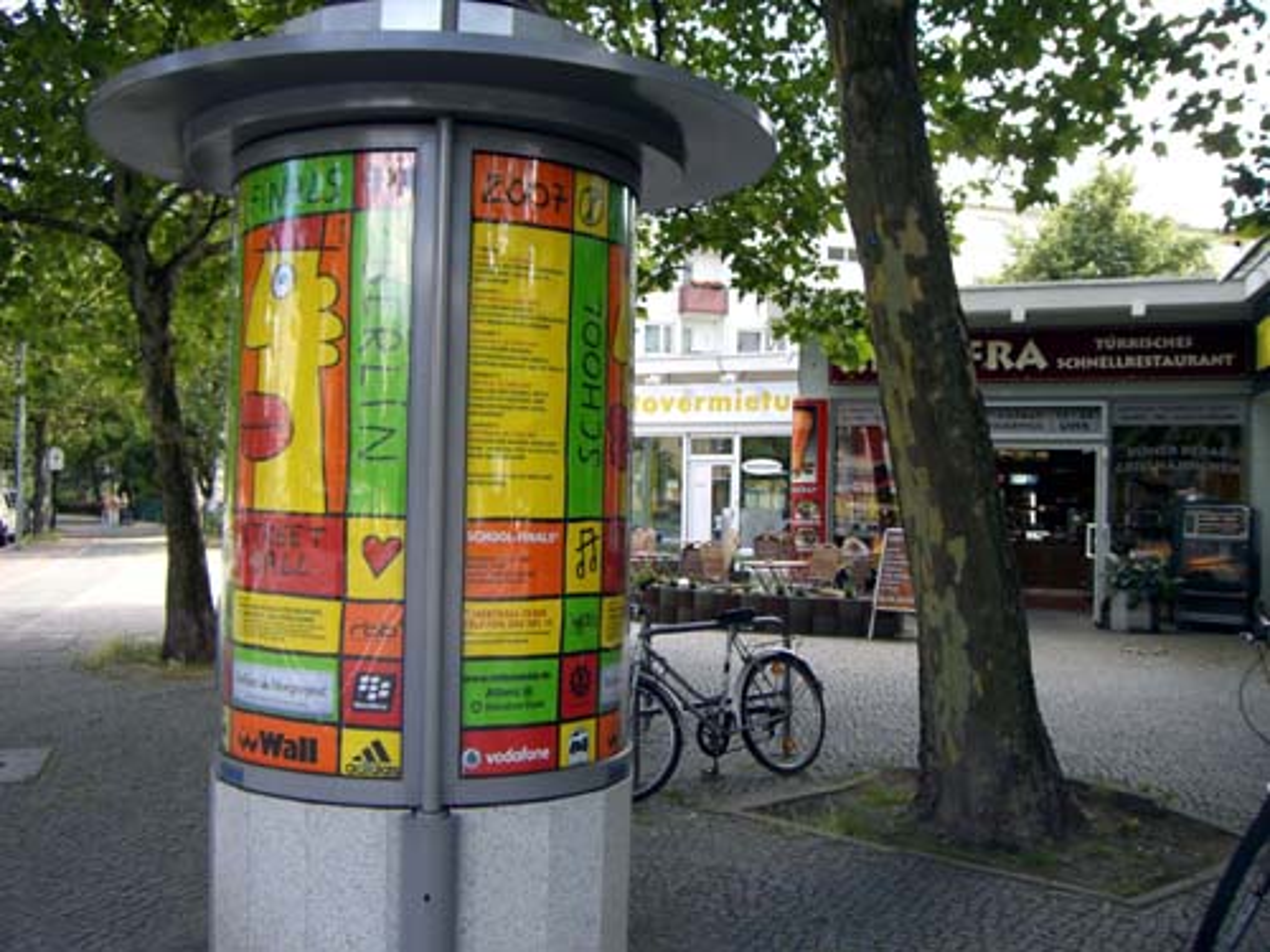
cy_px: 476
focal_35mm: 38
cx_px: 635
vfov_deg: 37.7
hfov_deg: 49.0
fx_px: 1394
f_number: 2.7
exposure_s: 1/160
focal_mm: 6.2
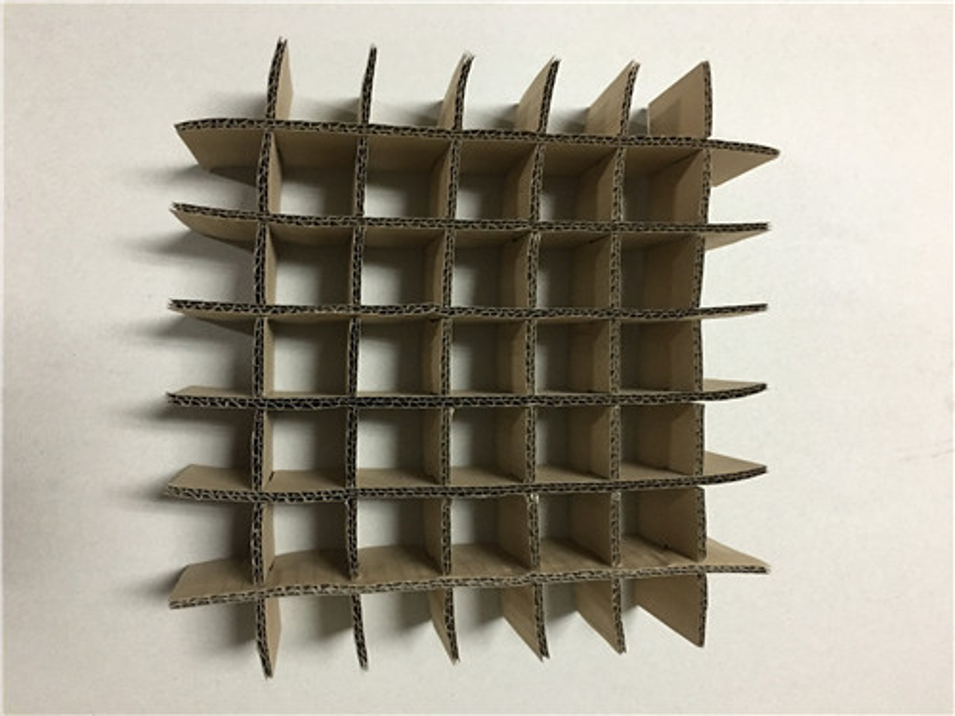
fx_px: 800
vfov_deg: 48.2
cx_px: 478
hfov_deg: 61.7
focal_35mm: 29
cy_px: 358
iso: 160
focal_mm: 4.15
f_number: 2.2
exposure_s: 1/8
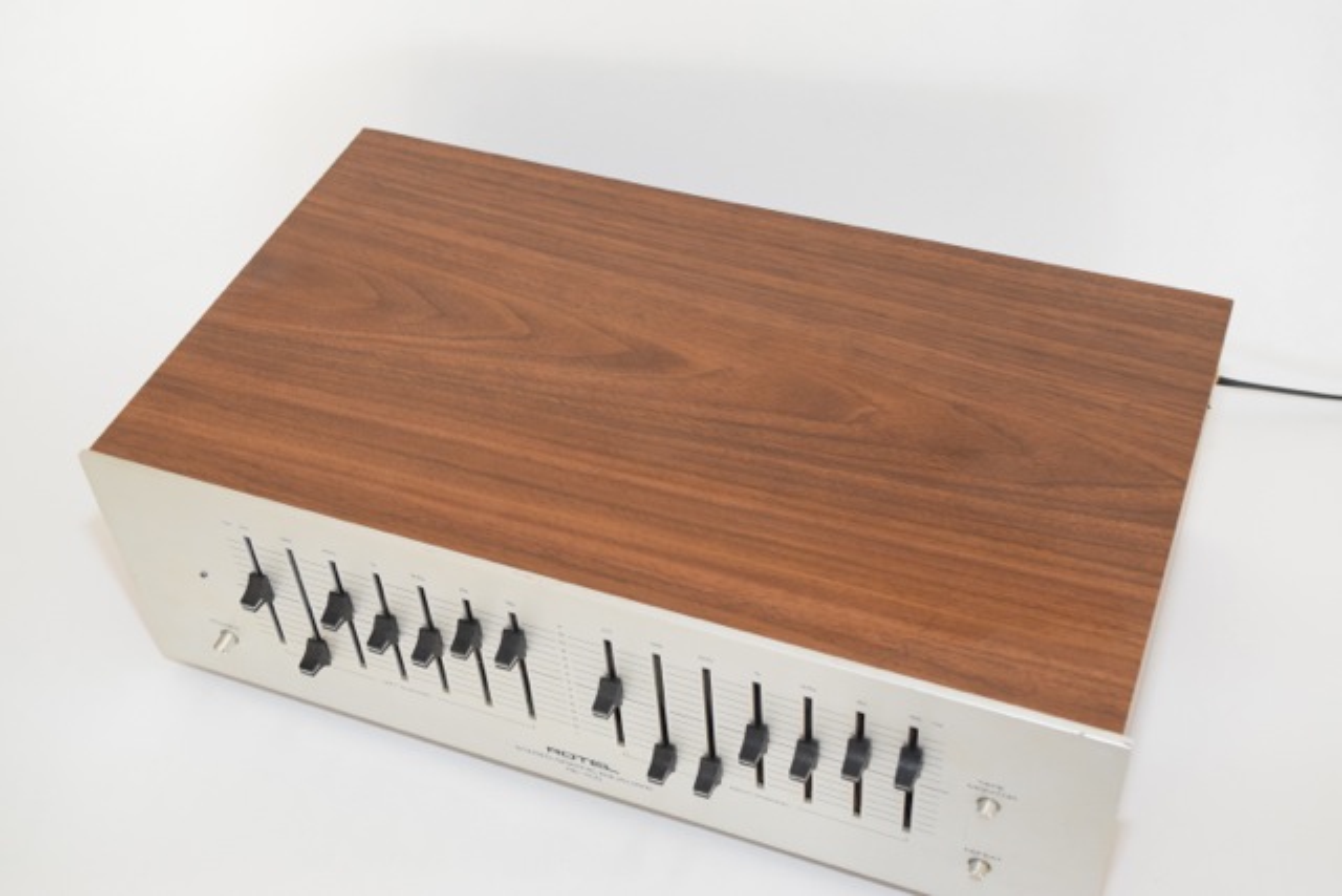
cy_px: 448
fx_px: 1734
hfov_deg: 42.3
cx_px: 671
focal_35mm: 46
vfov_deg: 29.0
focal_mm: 31
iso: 1600
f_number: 5.6
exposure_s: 1/125
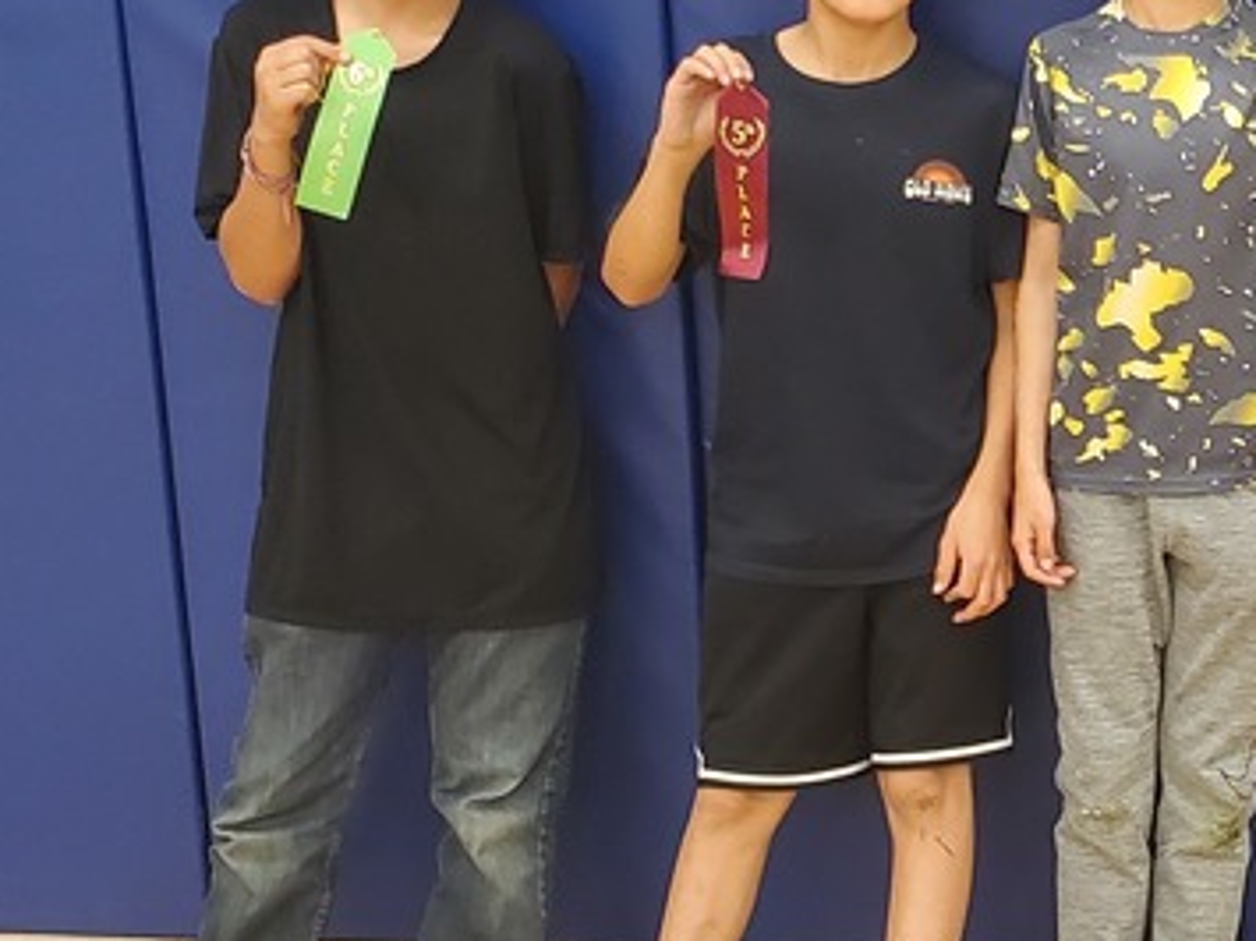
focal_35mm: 75
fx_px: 2720
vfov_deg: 19.6
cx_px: 1504
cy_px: 506
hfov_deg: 23.7
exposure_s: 1/39
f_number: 2.4
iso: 500
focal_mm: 4.3
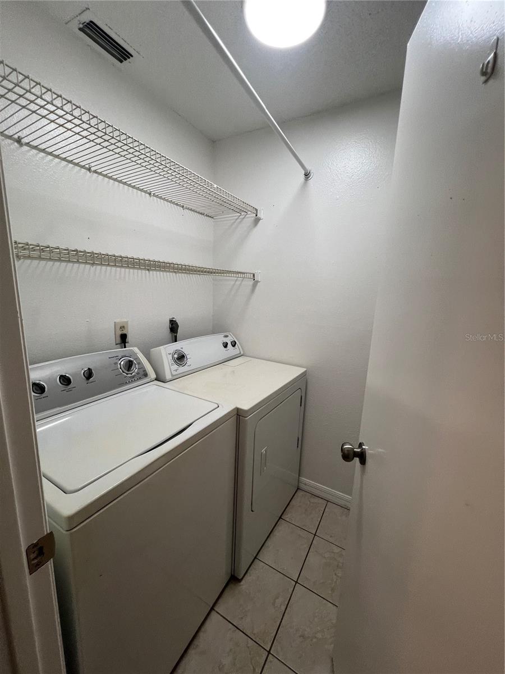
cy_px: 337
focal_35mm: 13
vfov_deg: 106.2
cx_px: 252
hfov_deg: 89.9
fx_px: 253
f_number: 1.8
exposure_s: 1/120
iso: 80
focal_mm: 1.57
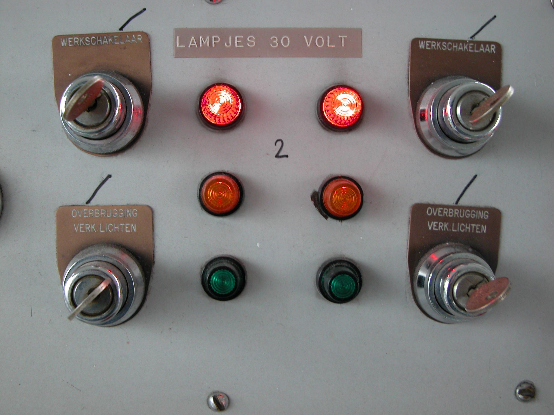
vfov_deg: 31.5
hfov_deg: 41.2
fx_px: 736
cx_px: 277
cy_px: 208
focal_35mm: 46
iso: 100
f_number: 3
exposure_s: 1/16.2
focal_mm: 11.6
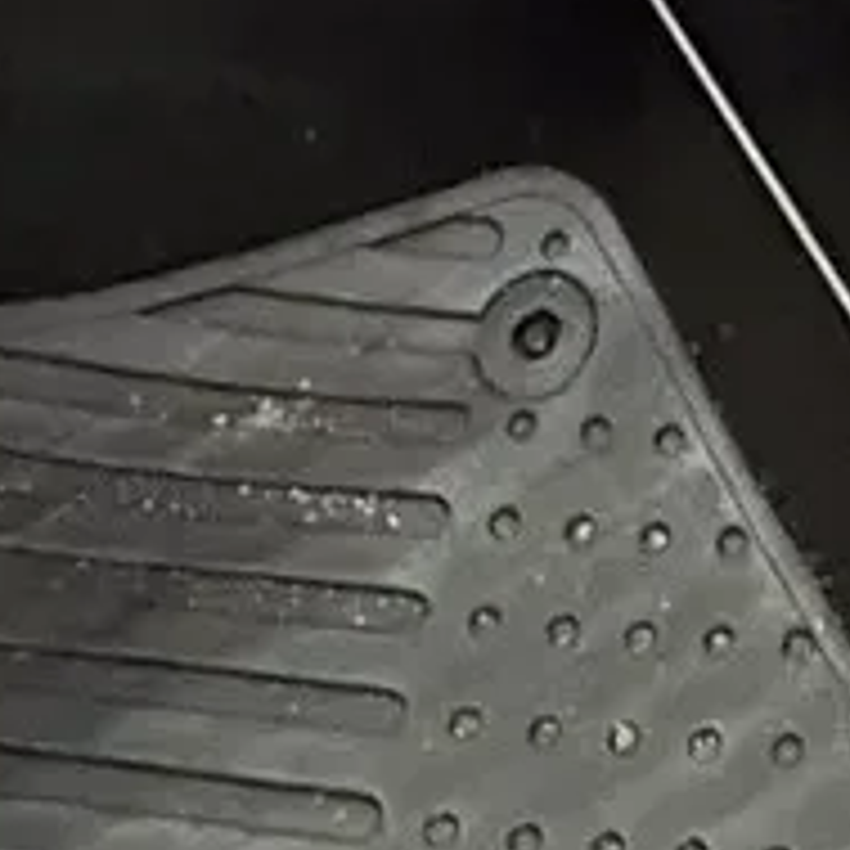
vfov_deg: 11.3
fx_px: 2917
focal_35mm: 105
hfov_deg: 16.4
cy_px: -1583
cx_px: 724
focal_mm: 2.22
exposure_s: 1/60
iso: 400
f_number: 2.2
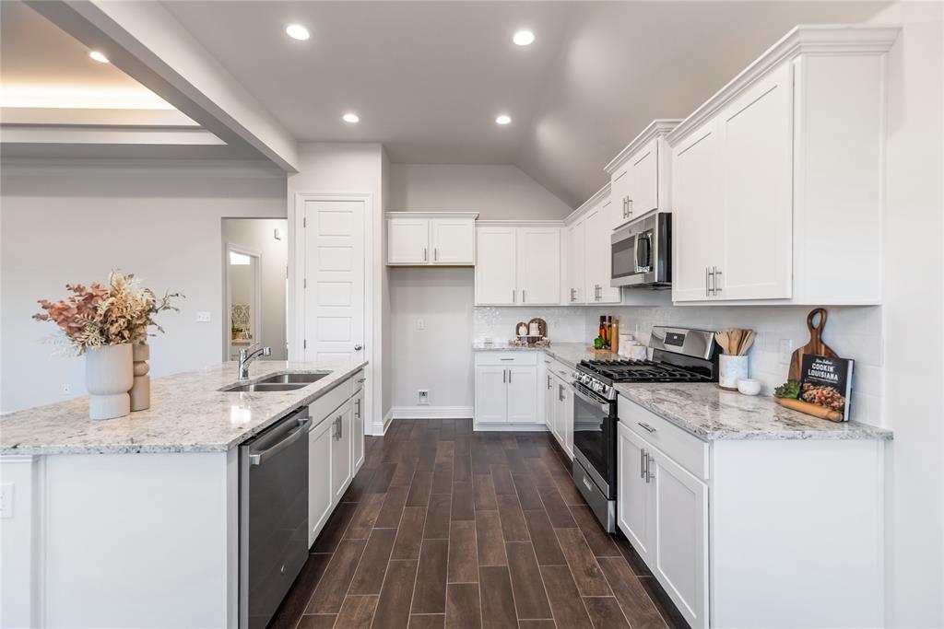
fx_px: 420
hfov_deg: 96.7
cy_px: 314
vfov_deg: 73.8
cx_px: 472
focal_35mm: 16
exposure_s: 1/80
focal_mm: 16
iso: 400
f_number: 5
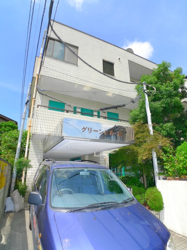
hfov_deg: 56.8
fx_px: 173
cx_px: 94
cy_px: 125
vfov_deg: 71.6
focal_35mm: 24
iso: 100
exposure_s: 1/800
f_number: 4
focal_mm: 5.1
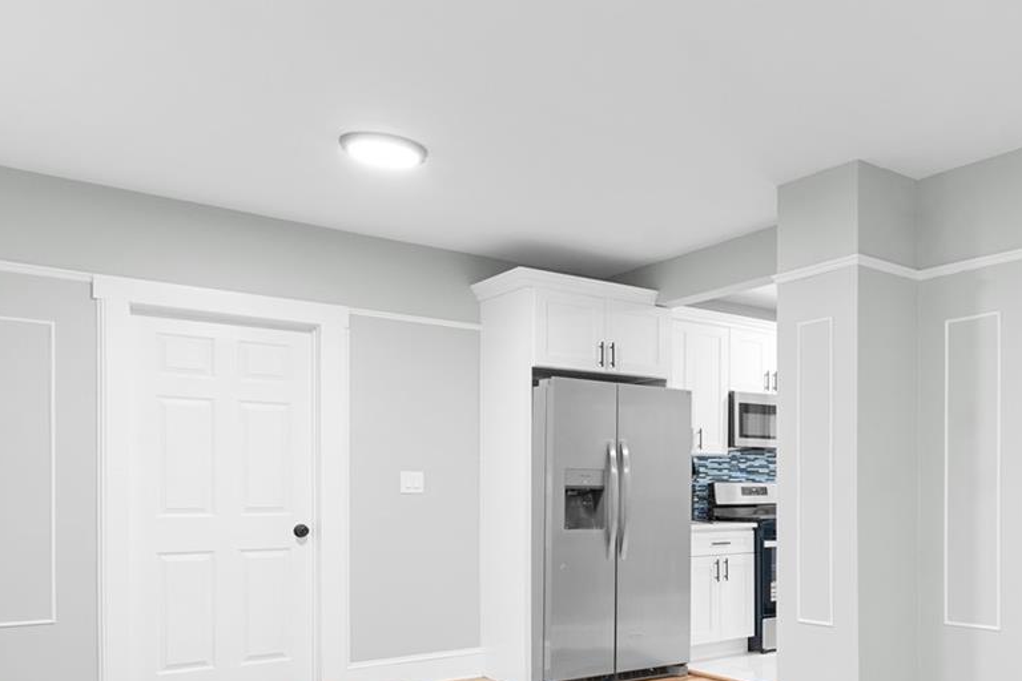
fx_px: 908
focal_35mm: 32
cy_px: 479
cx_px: 858
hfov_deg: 53.6
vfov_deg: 40.4
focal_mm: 12
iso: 250
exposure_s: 1
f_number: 8
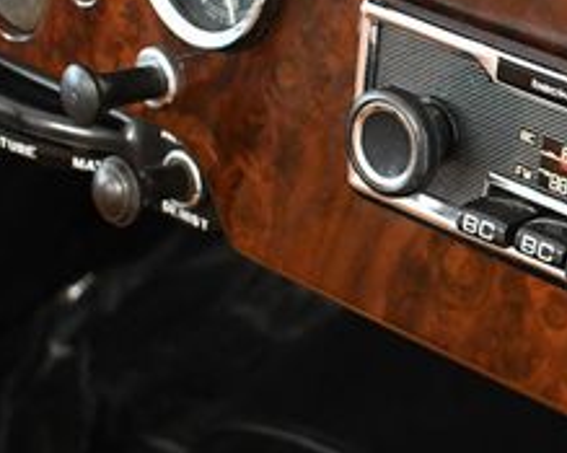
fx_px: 1661
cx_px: 655
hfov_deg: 18.5
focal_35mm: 99
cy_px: 264
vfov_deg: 15.5
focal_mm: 18
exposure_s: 1/80
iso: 3200
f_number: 3.5
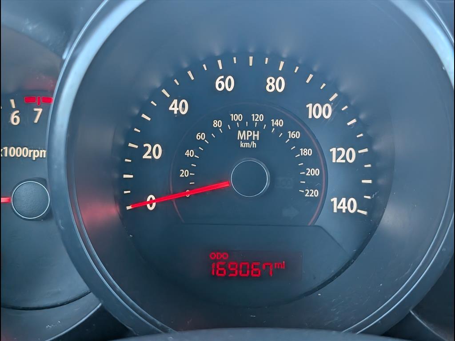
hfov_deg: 38.9
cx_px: 228
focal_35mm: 49
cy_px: 170
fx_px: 644
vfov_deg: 29.7
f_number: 1.68
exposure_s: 1/323
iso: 454
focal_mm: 6.9
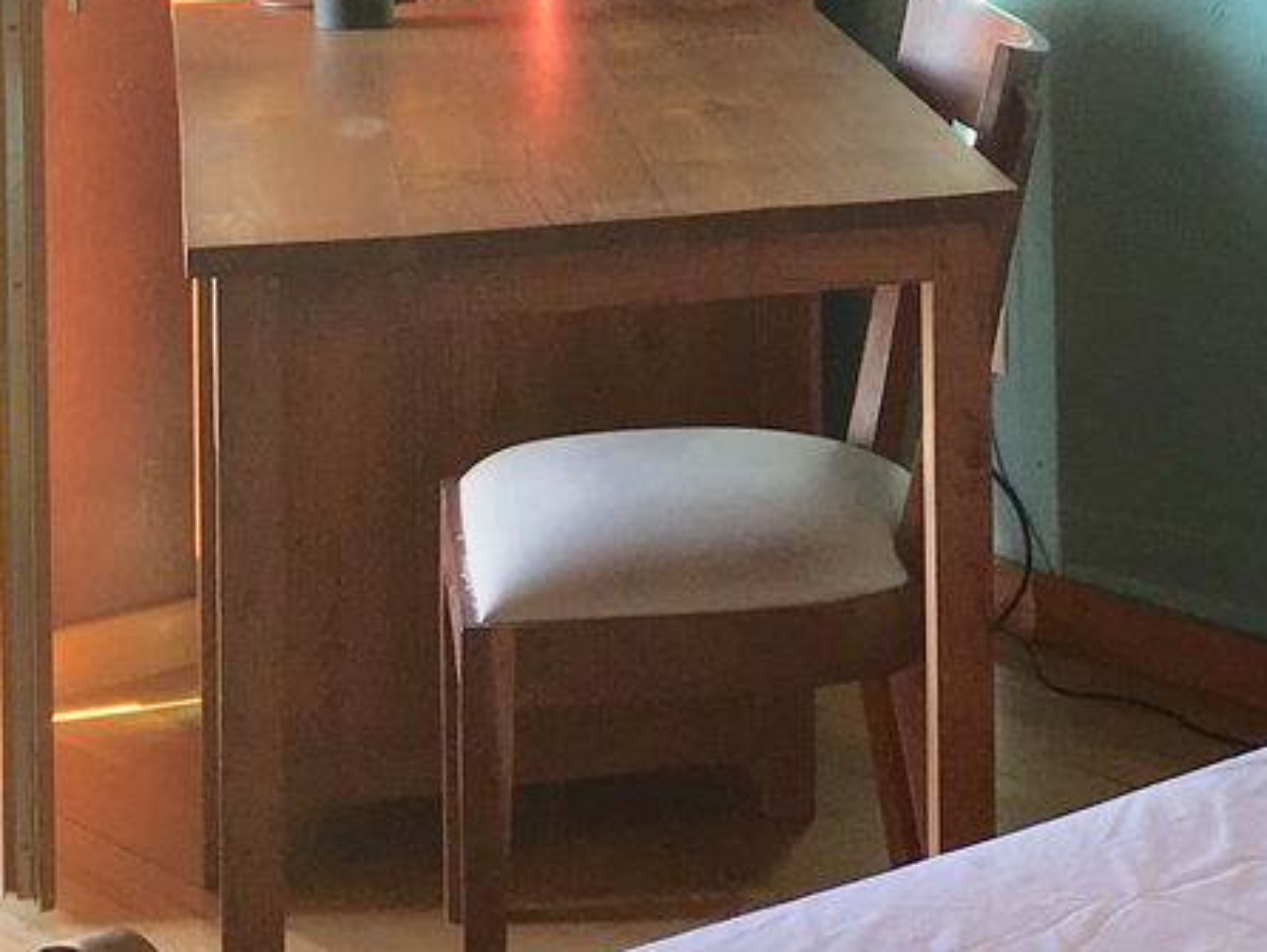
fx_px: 3809
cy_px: -361
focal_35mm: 104
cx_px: 1250
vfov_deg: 13.6
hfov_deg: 18.4
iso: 25
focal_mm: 4.15
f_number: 2.2
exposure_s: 1/100
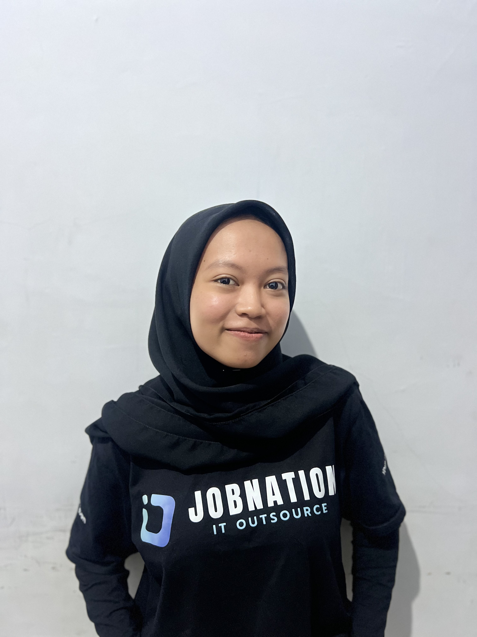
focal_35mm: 26
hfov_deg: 53.1
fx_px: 478
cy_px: 318
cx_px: 238
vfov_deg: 67.3
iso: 500
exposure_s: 1/42
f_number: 1.5
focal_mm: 5.7
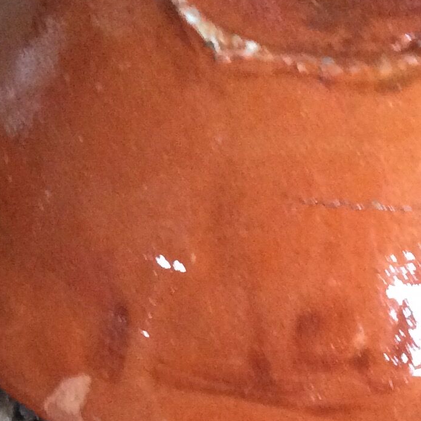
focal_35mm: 105
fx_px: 1445
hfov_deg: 16.4
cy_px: 529
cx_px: 364
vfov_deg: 15.8
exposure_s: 1/20
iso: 320
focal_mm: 3.3
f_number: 2.4
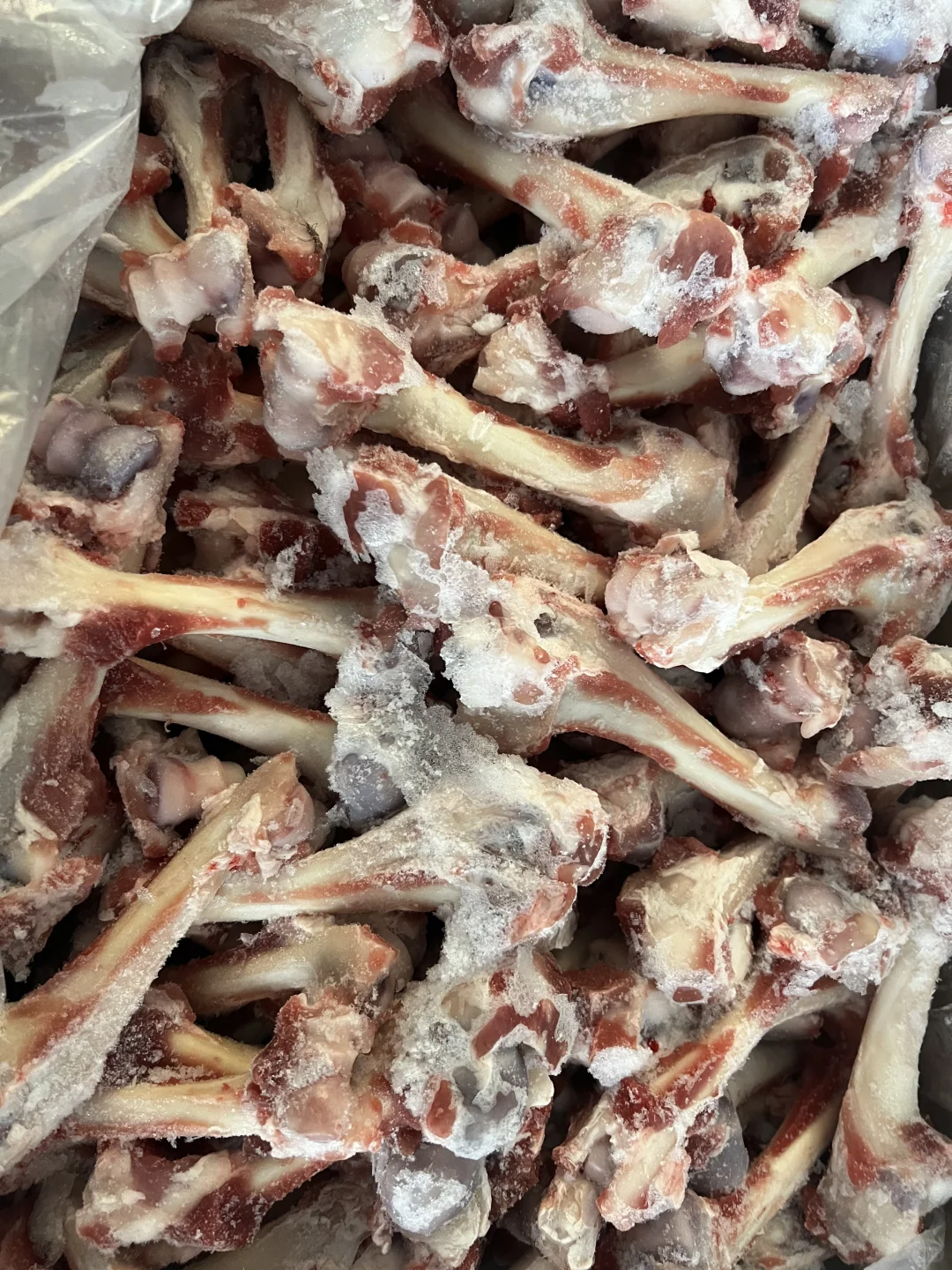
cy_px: 635
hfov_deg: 53.1
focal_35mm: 26
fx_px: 953
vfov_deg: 67.3
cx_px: 476
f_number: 1.5
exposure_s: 1/60
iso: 400
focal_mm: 5.7
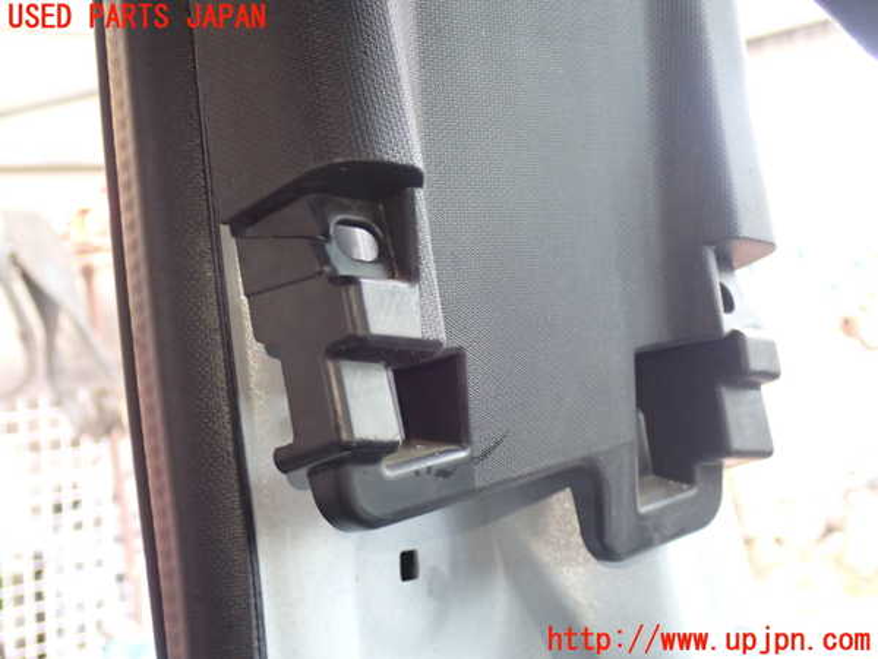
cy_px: 330
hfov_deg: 40.4
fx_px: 1192
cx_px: 439
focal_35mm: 47
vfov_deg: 30.9
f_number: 3.1
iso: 320
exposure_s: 1/50
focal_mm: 8.4
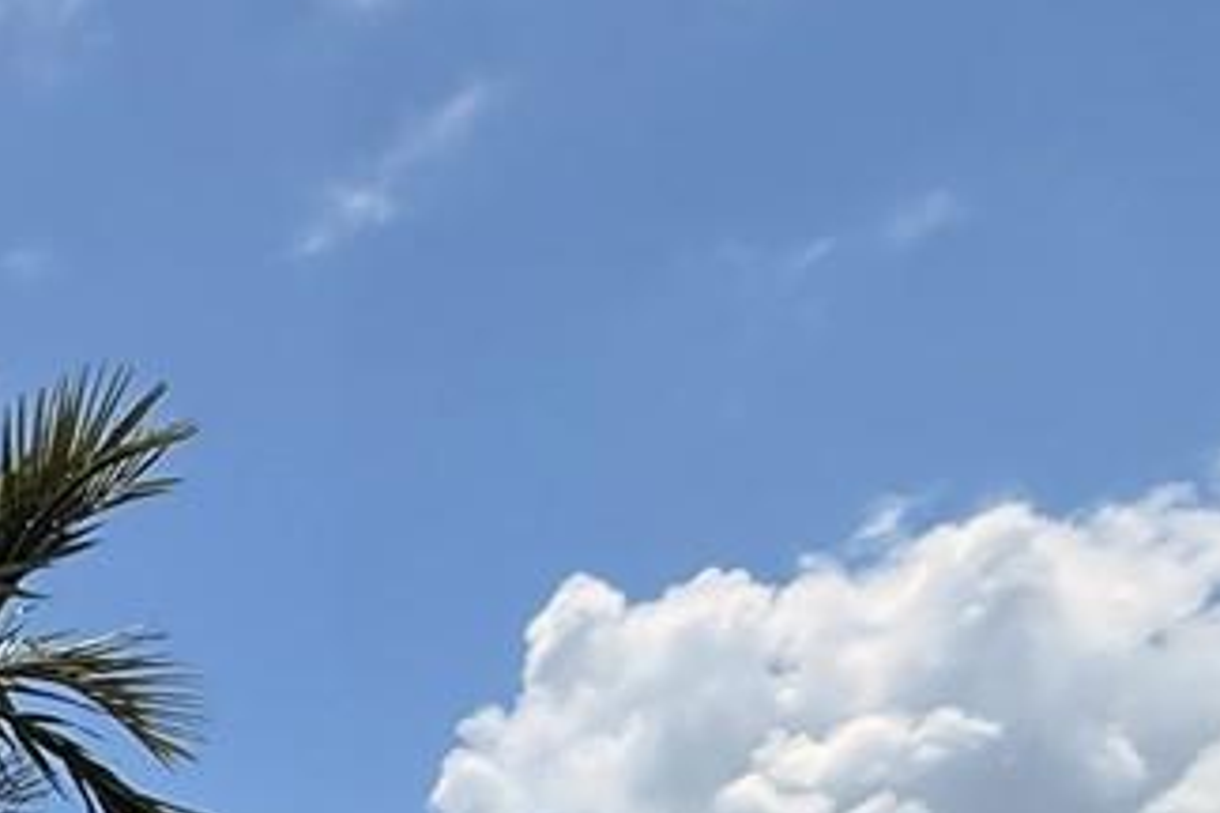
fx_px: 2440
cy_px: 1532
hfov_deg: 17.6
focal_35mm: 72
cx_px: -1333
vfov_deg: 15.7
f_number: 2.2
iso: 50
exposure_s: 1/3891
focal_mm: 2.22
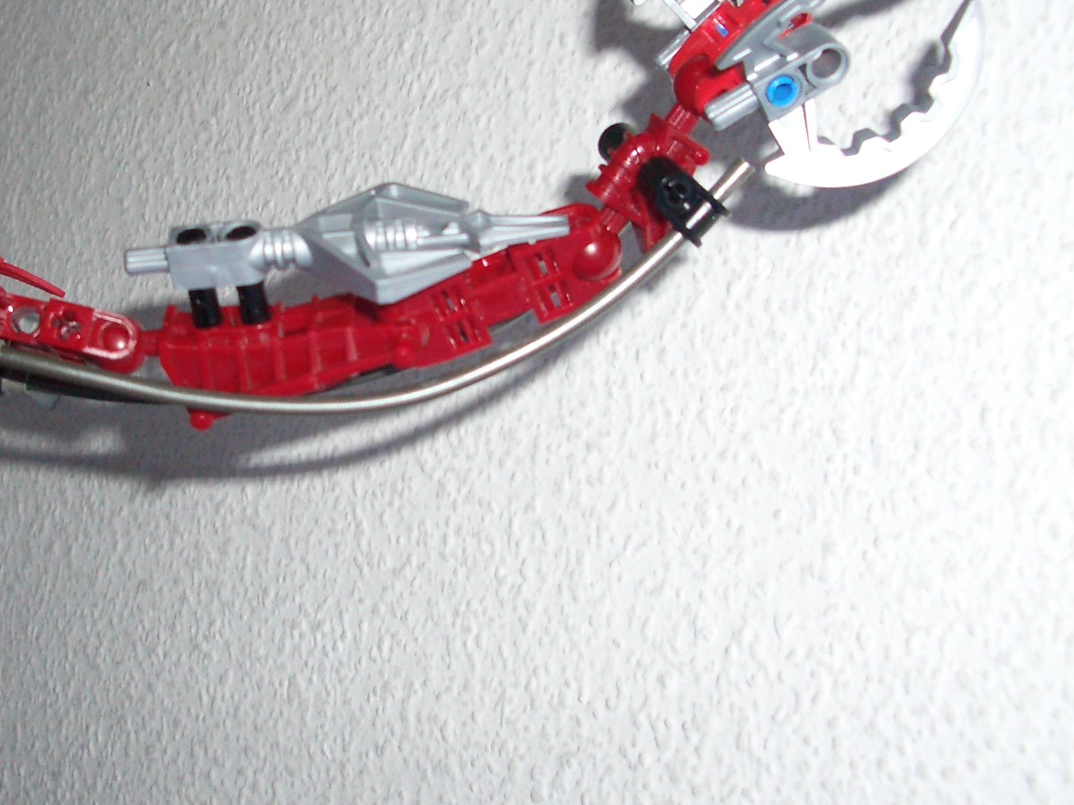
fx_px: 1675
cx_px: 363
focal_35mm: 54
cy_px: 357
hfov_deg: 35.2
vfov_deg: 27.0
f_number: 2.6
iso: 200
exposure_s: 1/60
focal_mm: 5.8
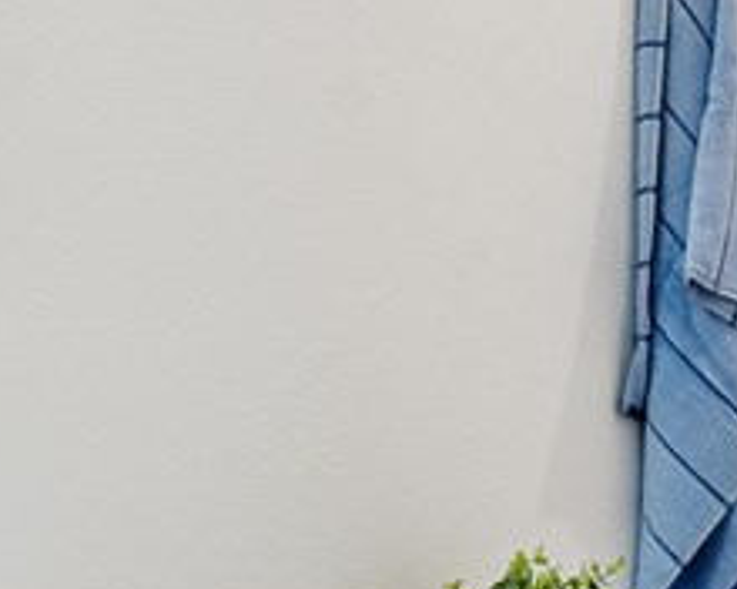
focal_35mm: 93
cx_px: 482
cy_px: 457
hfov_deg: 20.5
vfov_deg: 16.4
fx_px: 2029
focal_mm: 17
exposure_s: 1/40
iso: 400
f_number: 9
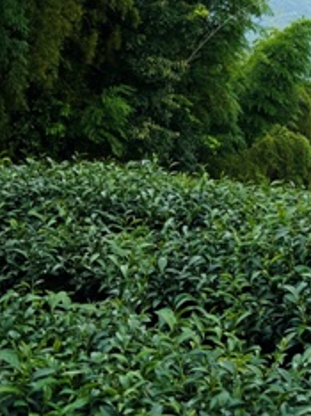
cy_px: -59
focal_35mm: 89
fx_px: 1068
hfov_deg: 15.3
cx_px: 462
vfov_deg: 20.8
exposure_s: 1/6211
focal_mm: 5.7
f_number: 1.5
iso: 50
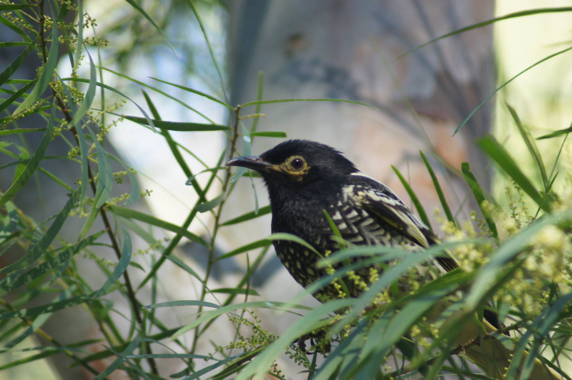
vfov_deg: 3.1
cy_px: 190
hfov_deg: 4.6
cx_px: 286
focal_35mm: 450
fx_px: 7146
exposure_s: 1/125
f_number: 5.6
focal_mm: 300
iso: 400
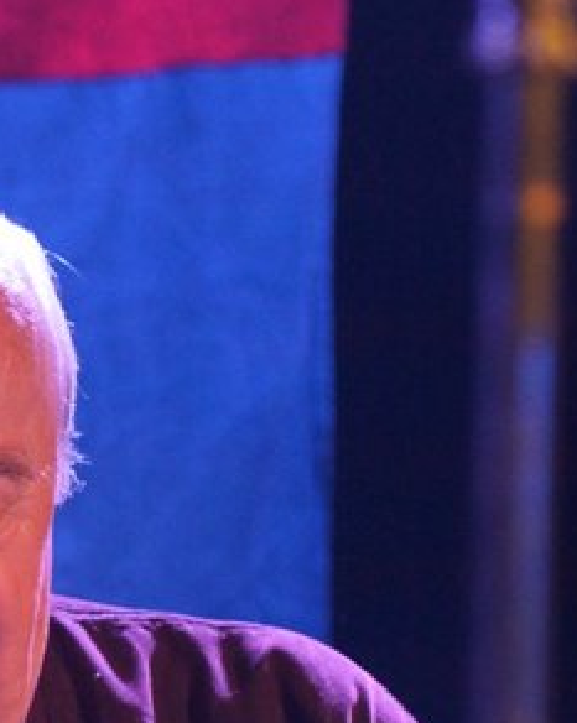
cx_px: -208
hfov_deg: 4.1
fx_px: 8039
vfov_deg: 5.1
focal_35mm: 376
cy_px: 515
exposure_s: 1/30
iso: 3200
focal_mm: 120
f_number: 5.6
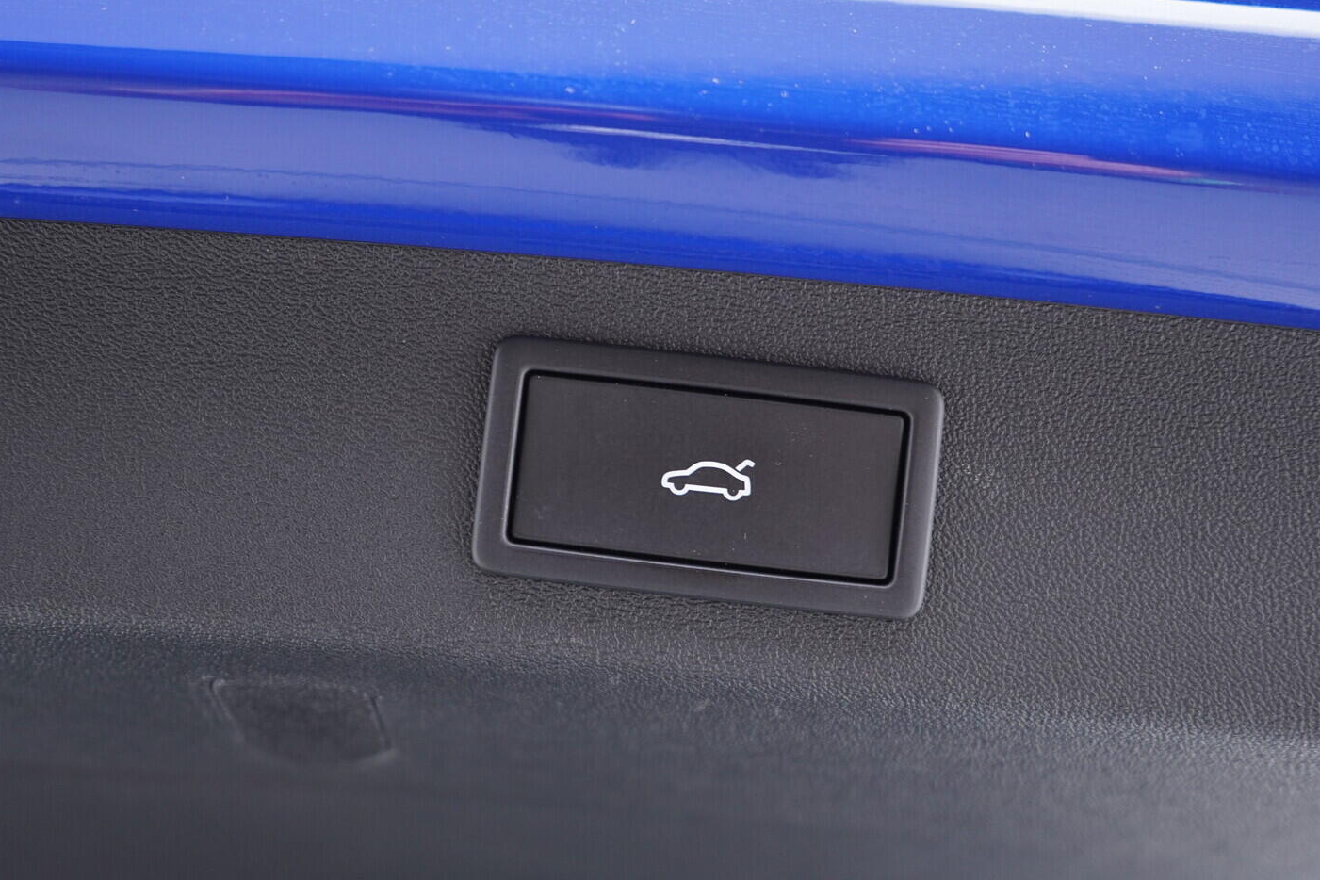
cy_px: 435
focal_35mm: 37
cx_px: 644
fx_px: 1357
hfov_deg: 51.9
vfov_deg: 35.9
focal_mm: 24
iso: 500
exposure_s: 1/40
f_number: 2.8
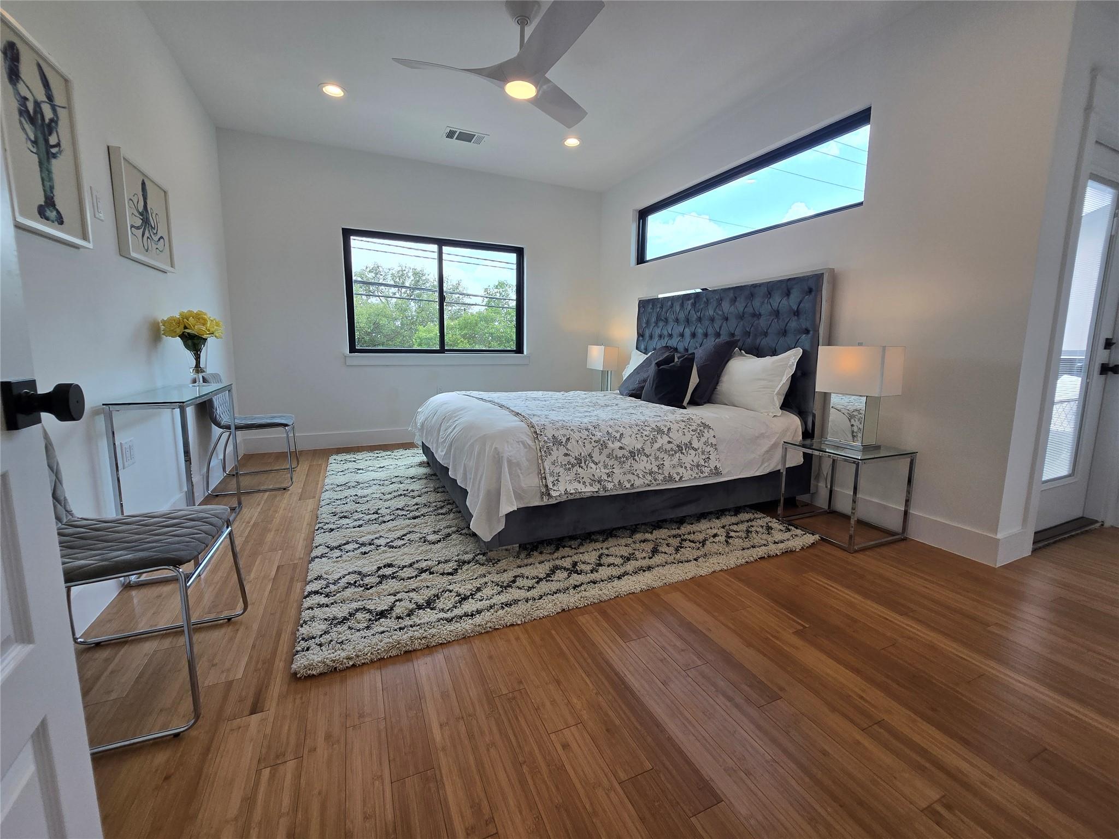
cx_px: 560
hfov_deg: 106.2
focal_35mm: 13
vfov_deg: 89.9
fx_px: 420
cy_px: 420
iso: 50
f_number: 2.2
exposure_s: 1/176
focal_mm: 2.2
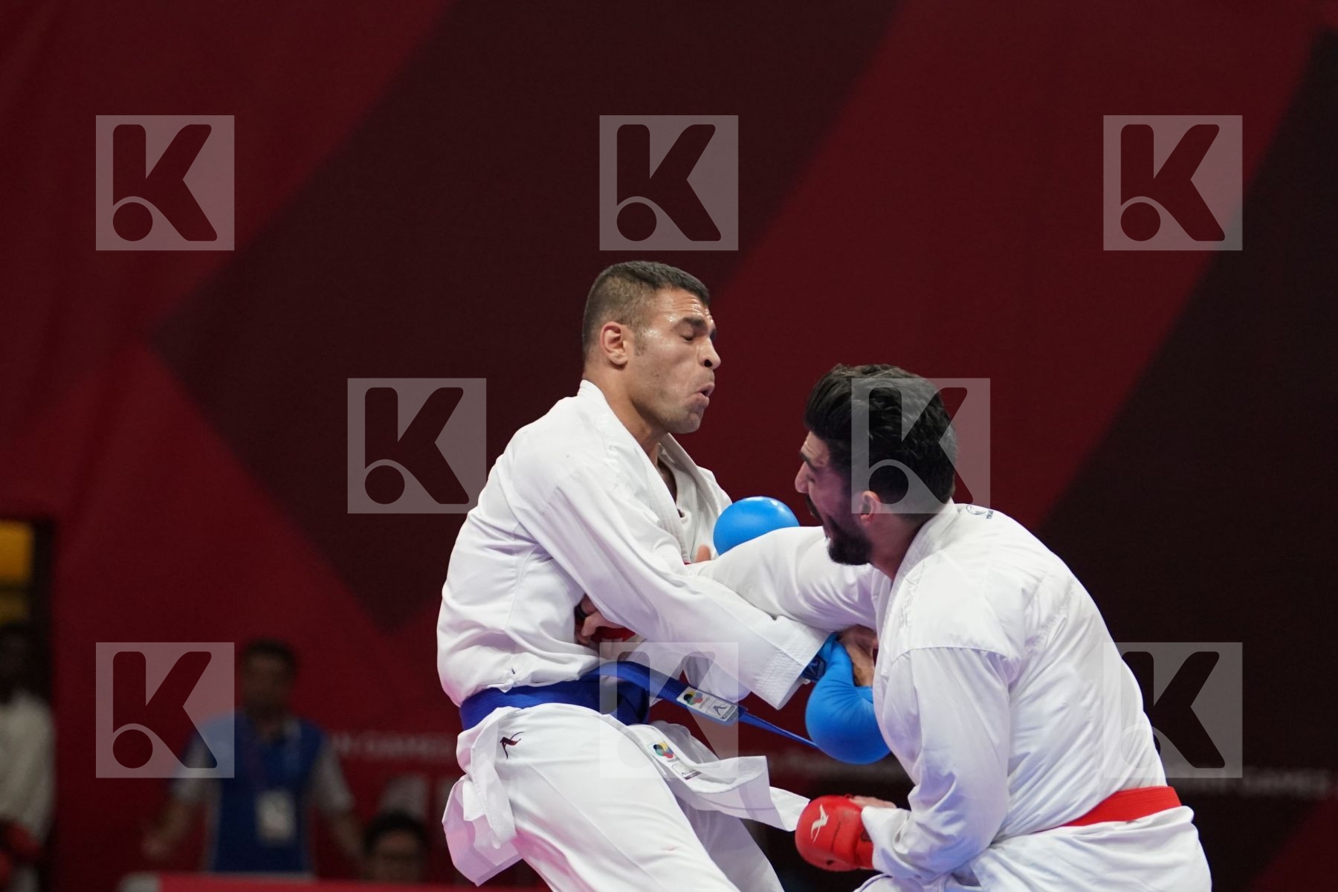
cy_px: 446
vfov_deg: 4.5
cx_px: 669
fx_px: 11261
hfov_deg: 6.8
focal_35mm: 303
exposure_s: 1/1000
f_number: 4
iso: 3200
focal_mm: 202
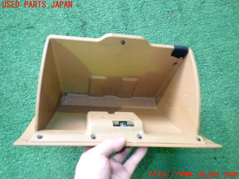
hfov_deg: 60.0
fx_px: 207
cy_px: 90
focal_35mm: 30
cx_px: 120
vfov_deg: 46.8
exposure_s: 1/30
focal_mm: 5.4
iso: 250
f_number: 2.3
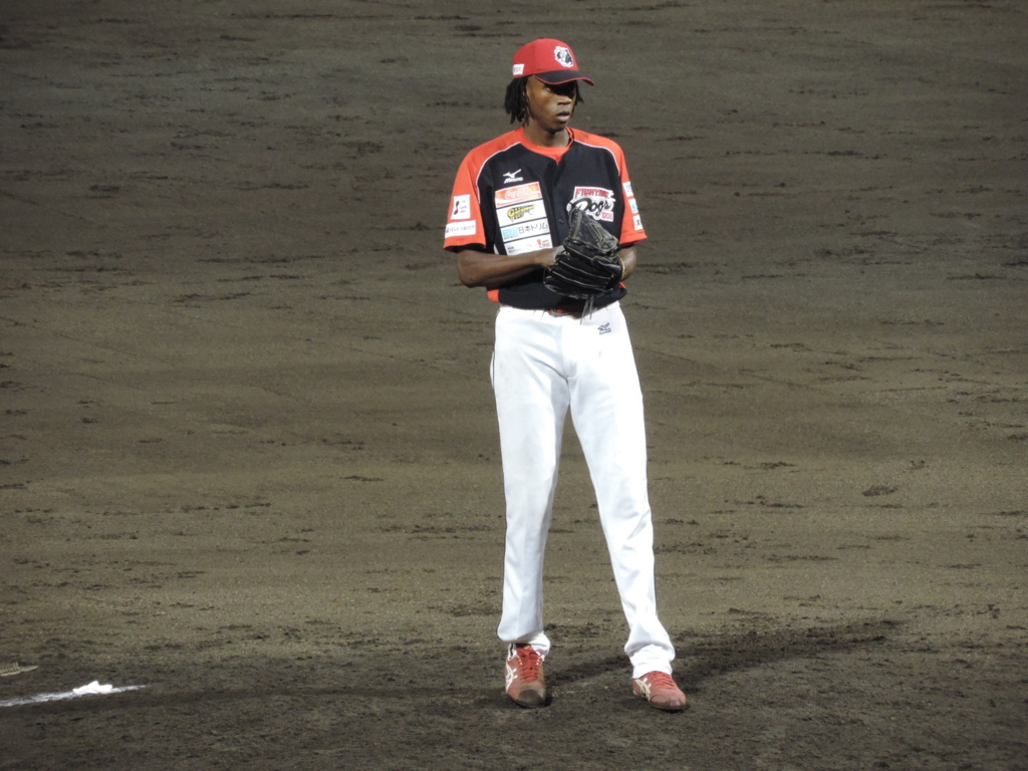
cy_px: 386
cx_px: 514
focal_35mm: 550
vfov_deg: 2.7
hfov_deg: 3.6
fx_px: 16333
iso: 640
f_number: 4.9
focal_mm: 98.1
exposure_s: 1/60
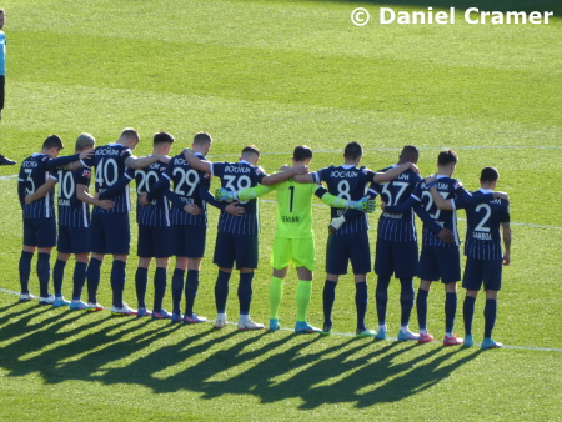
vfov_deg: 2.8
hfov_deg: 3.7
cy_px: 211
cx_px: 281
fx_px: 8723
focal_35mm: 537
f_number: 6.1
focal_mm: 96.2
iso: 80
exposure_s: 1/100
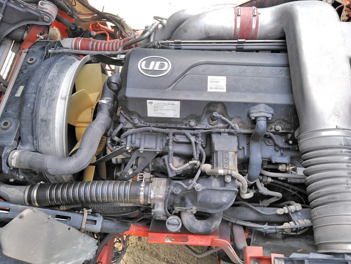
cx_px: 176
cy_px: 132
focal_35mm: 27
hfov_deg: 65.3
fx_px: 274
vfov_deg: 51.4
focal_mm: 3.46
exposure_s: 1/32.1
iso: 76
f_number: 2.2
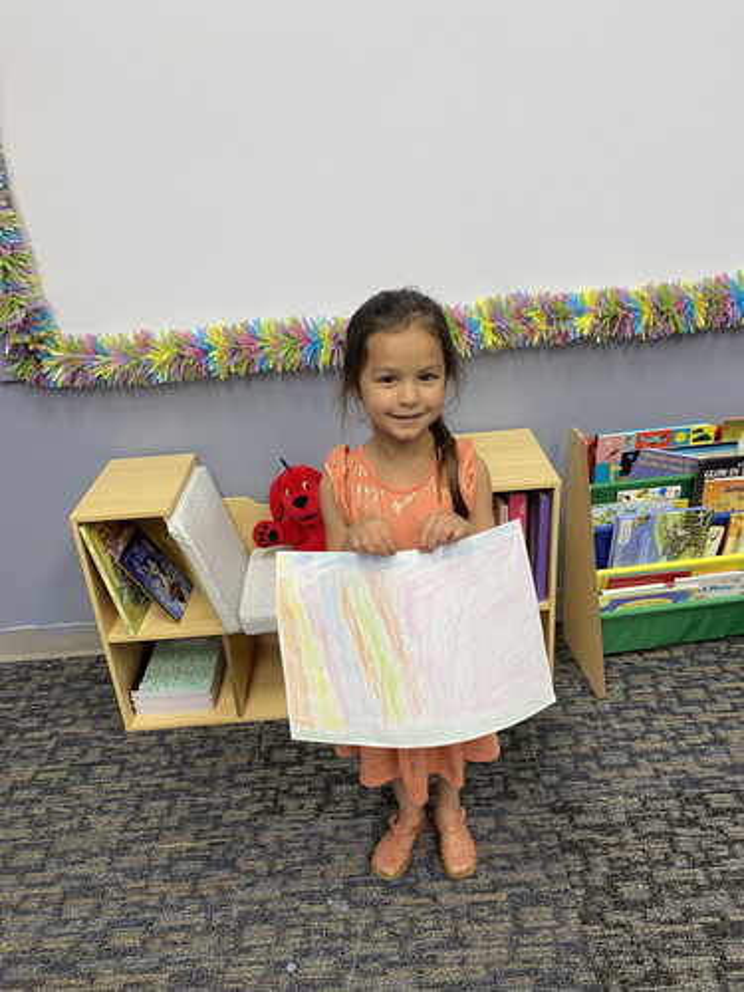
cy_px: 496
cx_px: 372
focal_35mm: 26
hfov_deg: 53.1
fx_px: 745
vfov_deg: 67.3
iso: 100
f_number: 1.8
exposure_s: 1/60
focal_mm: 4.25
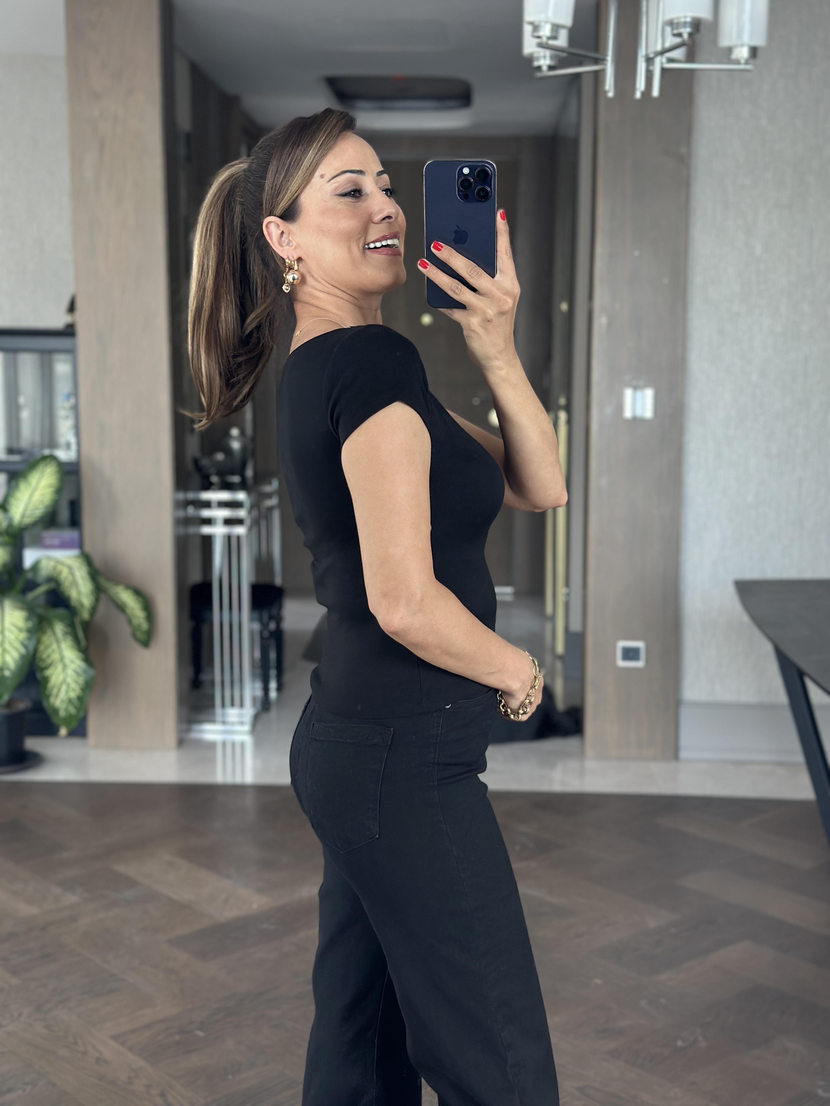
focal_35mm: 48
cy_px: 553
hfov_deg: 30.3
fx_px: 1535
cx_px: 415
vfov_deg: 39.7
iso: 160
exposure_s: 1/60
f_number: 1.78
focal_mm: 6.86
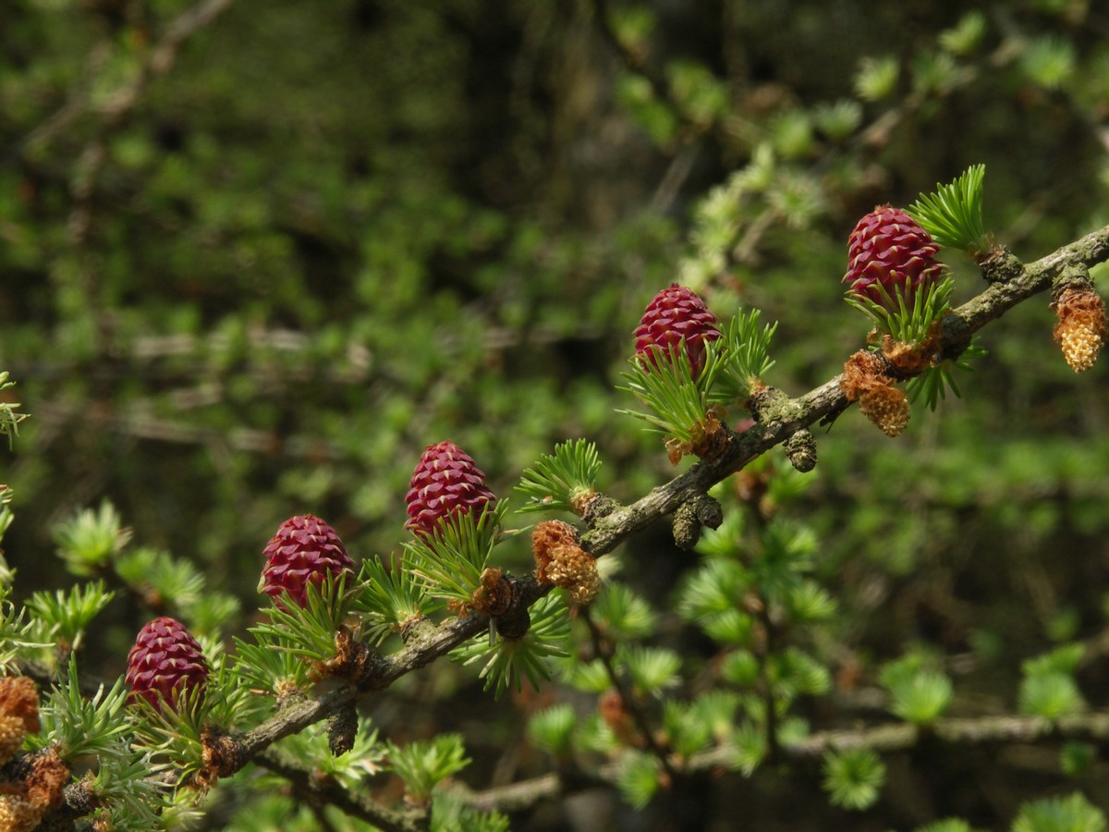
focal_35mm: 169
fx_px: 5414
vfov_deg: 8.8
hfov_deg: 11.7
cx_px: 554
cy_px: 416
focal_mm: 43.7
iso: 100
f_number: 11
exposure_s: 1/100
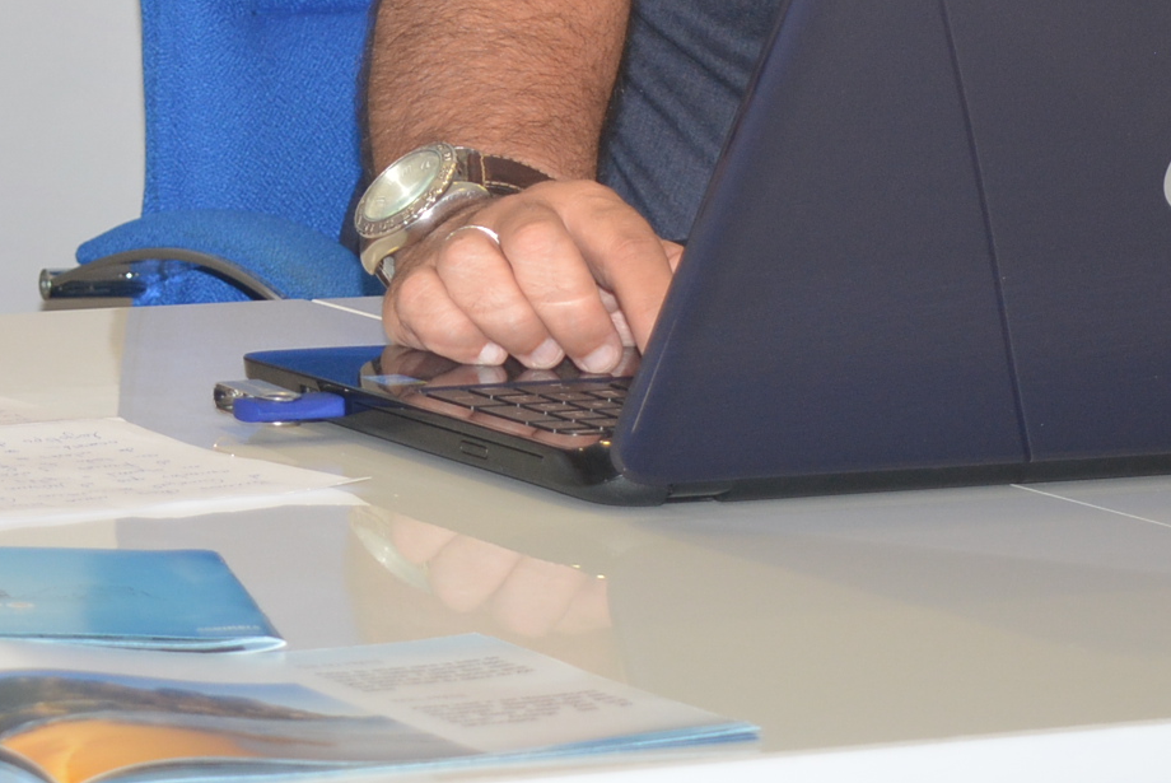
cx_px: 347
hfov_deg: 9.4
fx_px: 7149
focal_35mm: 220
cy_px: -432
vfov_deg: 6.2
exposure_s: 1/60
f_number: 5
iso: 400
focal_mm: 45
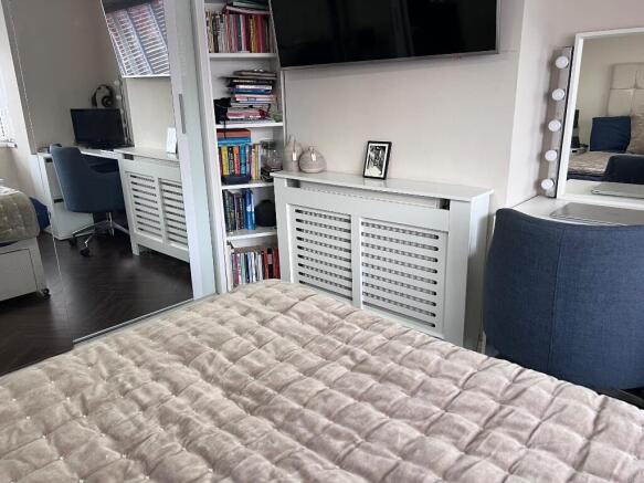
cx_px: 322
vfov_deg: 53.0
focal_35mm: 26
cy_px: 242
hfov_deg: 67.3
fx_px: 484
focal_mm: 5.7
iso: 125
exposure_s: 1/72
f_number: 1.5
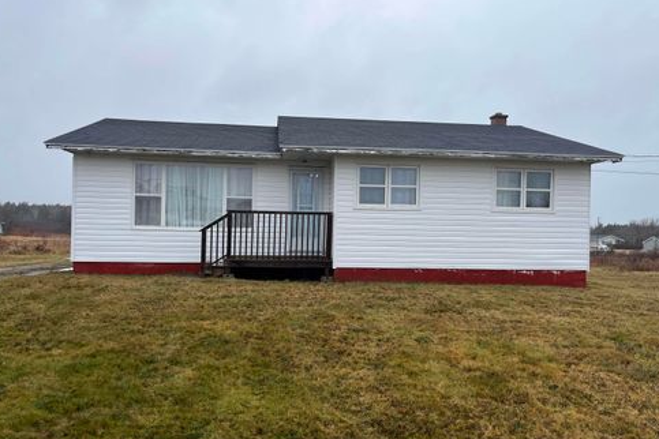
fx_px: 513
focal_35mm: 28
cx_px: 332
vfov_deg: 46.4
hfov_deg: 65.5
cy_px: 227
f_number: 1.6
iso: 50
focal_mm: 5.1
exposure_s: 1/761
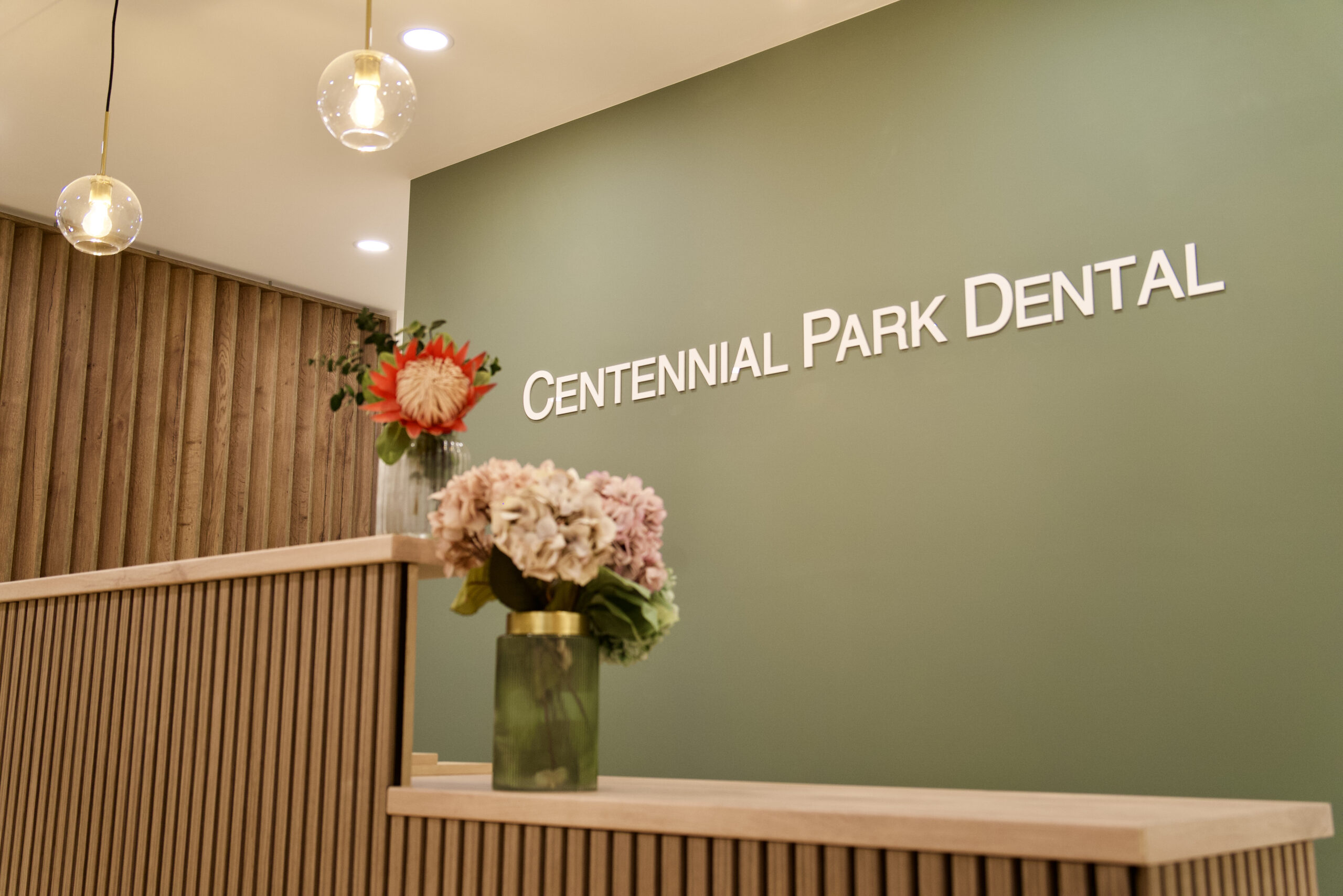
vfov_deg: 35.1
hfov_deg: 50.7
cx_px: 672
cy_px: 448
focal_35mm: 38
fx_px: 1418
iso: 640
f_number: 3.2
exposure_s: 1/160
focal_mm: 38
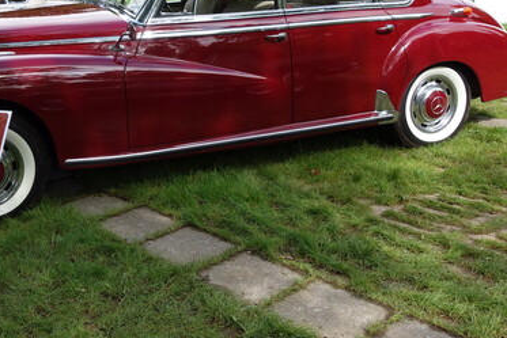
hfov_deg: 42.6
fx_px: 634
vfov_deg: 29.5
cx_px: 143
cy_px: 88
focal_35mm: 45
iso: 125
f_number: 5.6
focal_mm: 10.4
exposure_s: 1/200
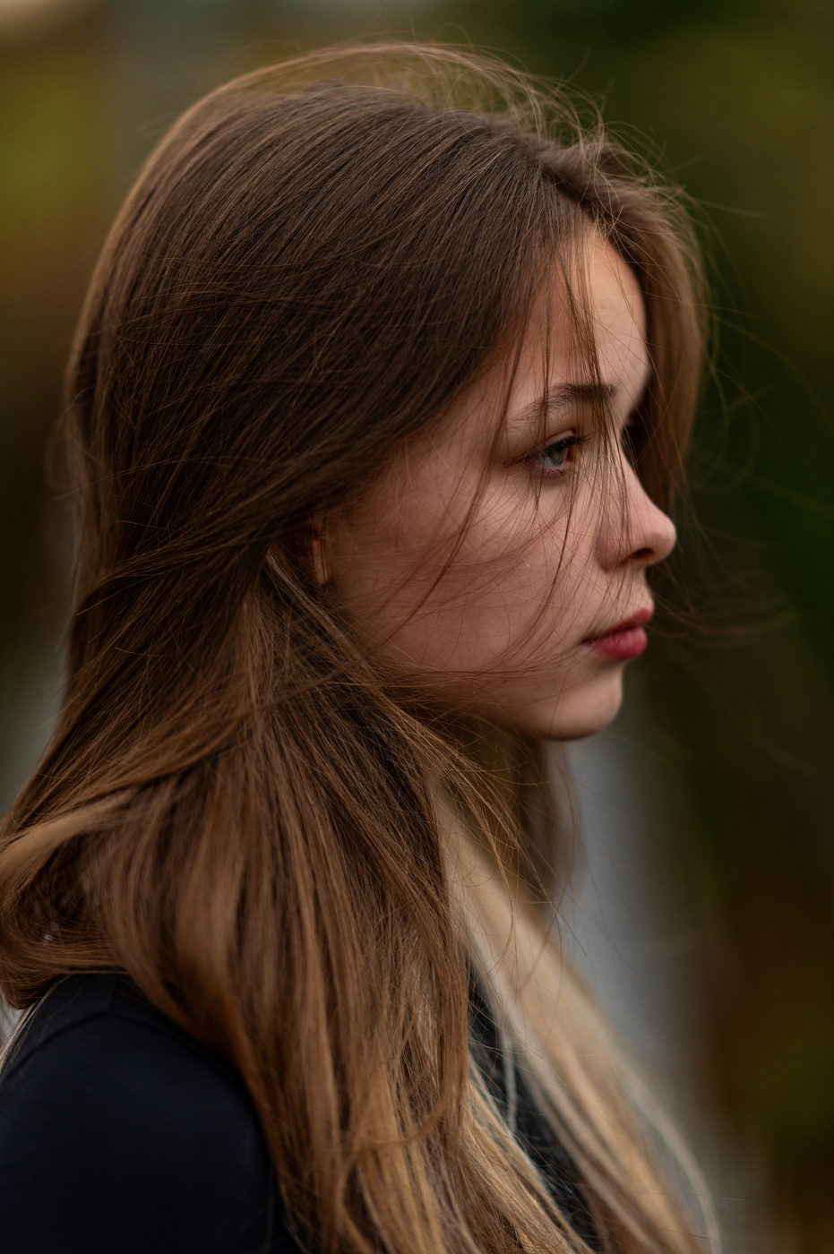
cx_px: 417
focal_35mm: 105
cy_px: 627
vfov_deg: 19.5
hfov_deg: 13.0
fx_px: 3655
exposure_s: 1/800
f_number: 1.4
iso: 100
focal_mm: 105
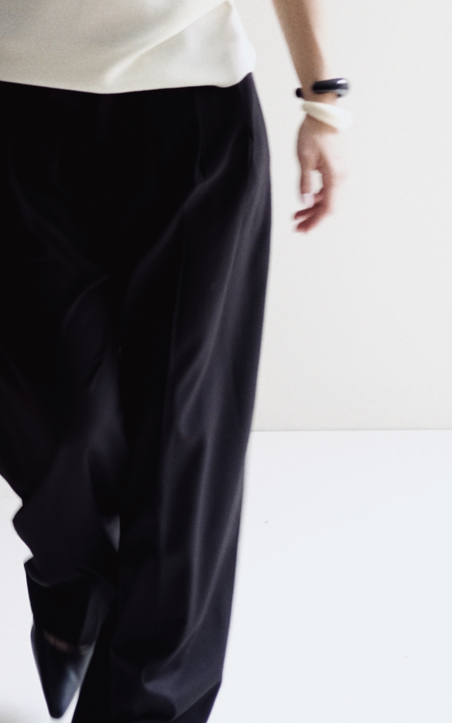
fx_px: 2463
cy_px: 97
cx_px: 157
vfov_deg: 16.5
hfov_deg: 10.5
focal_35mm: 125
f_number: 2
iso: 320
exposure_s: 1/58
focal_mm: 35
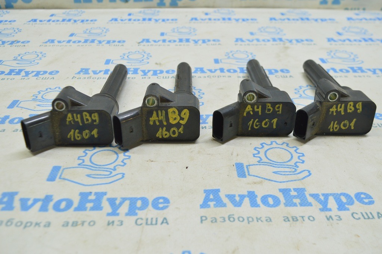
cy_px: 127
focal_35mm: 36
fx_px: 382
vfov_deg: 36.8
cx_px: 191
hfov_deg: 53.2
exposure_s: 1/20
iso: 400
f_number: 5.6
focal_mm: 24
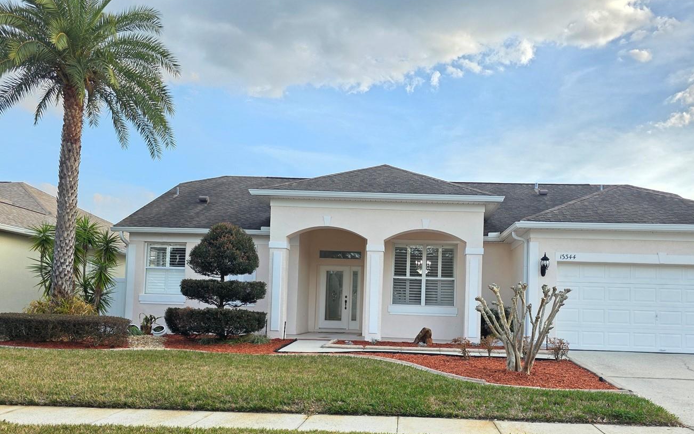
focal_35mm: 30
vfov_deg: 41.4
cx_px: 392
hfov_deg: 62.6
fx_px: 568
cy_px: 287
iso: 50
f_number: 1.7
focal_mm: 6.3
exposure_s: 1/359
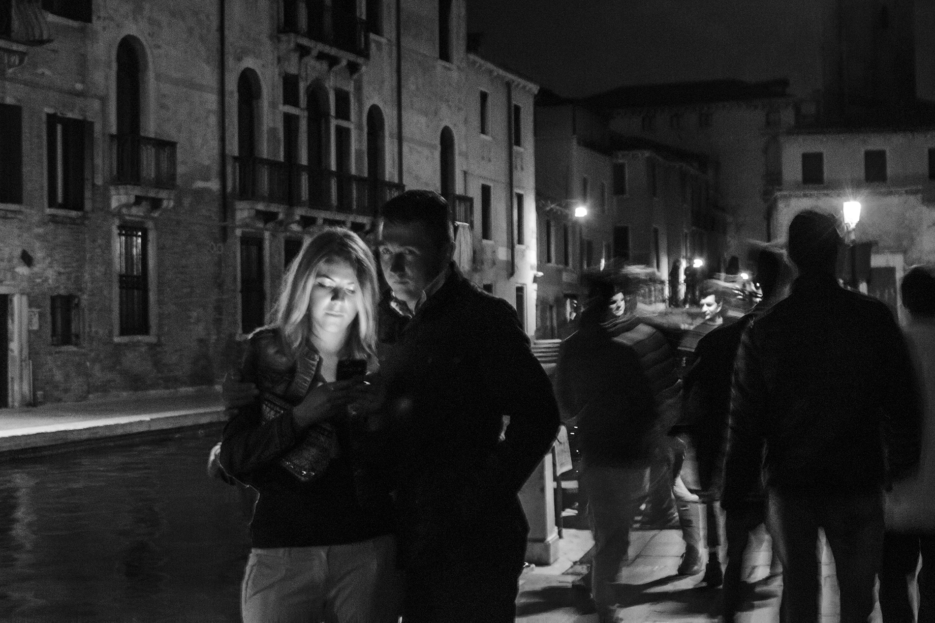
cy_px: 312
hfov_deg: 37.8
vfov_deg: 25.8
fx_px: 1364
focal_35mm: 52
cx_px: 468
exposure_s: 1/4
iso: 2500
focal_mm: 35
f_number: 5
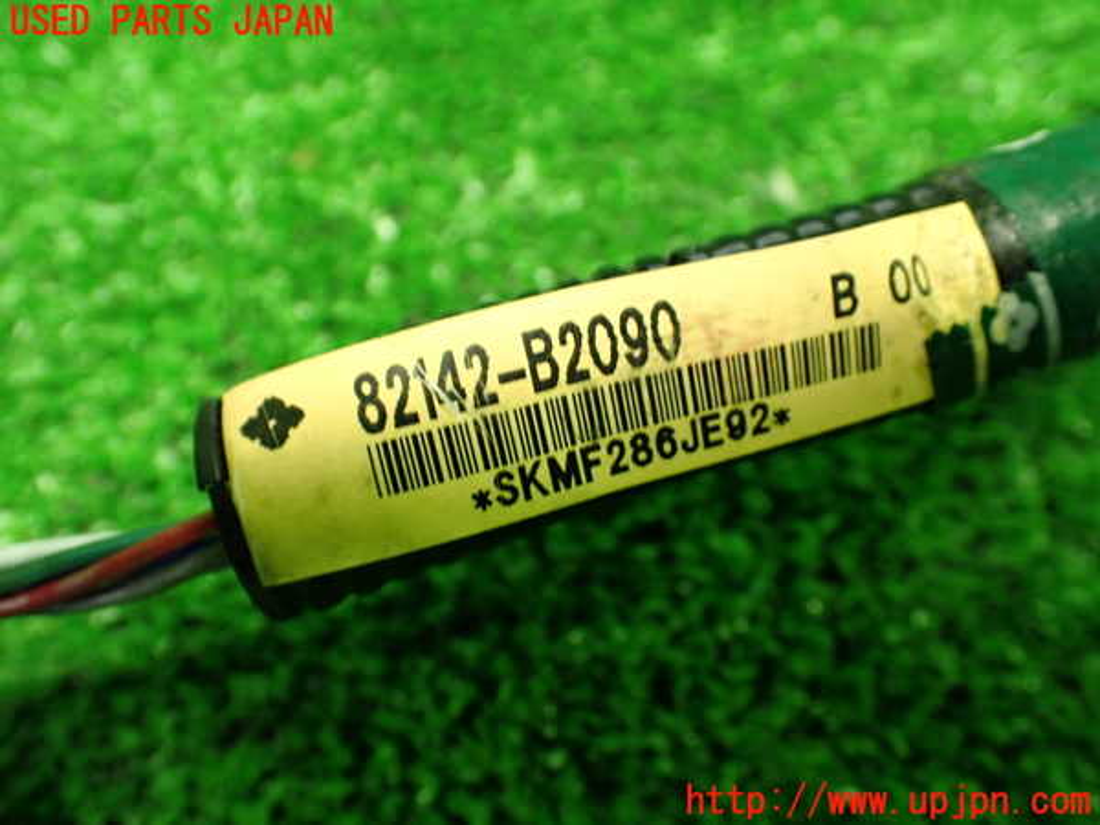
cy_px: 412
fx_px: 1144
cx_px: 550
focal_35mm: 36
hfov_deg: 51.4
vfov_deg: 39.7
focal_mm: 6.37
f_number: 2.5
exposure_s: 1/40
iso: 800
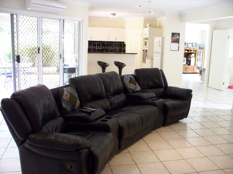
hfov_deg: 51.4
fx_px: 242
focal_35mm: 36
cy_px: 87
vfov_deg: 39.7
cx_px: 116
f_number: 2.8
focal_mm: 7.54
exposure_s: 1/30
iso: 400
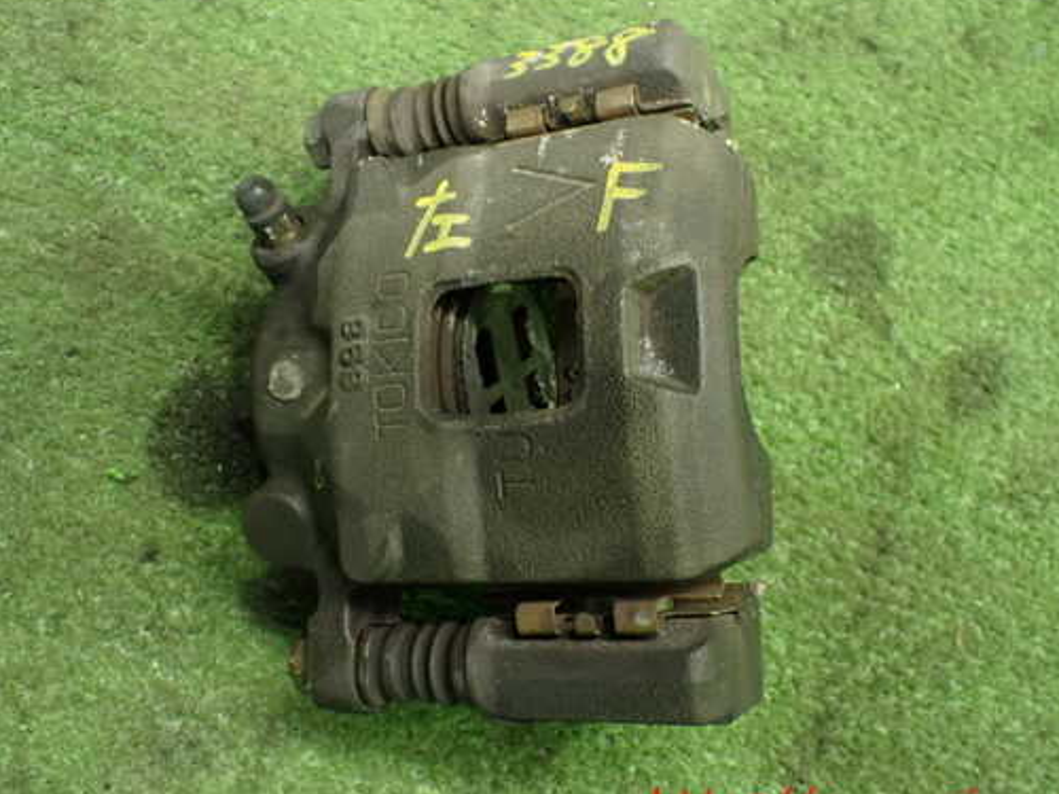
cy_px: 360
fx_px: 1101
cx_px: 496
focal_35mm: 36
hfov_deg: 51.3
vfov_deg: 39.6
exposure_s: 1/80
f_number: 2.3
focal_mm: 5.4
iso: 800
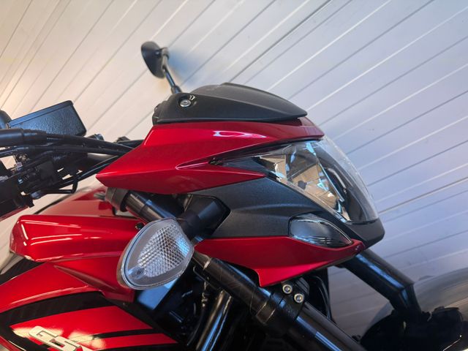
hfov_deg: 71.6
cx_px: 234
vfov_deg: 56.8
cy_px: 176
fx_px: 324
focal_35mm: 24
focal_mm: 6.76
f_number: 1.78
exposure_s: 1/100
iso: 160
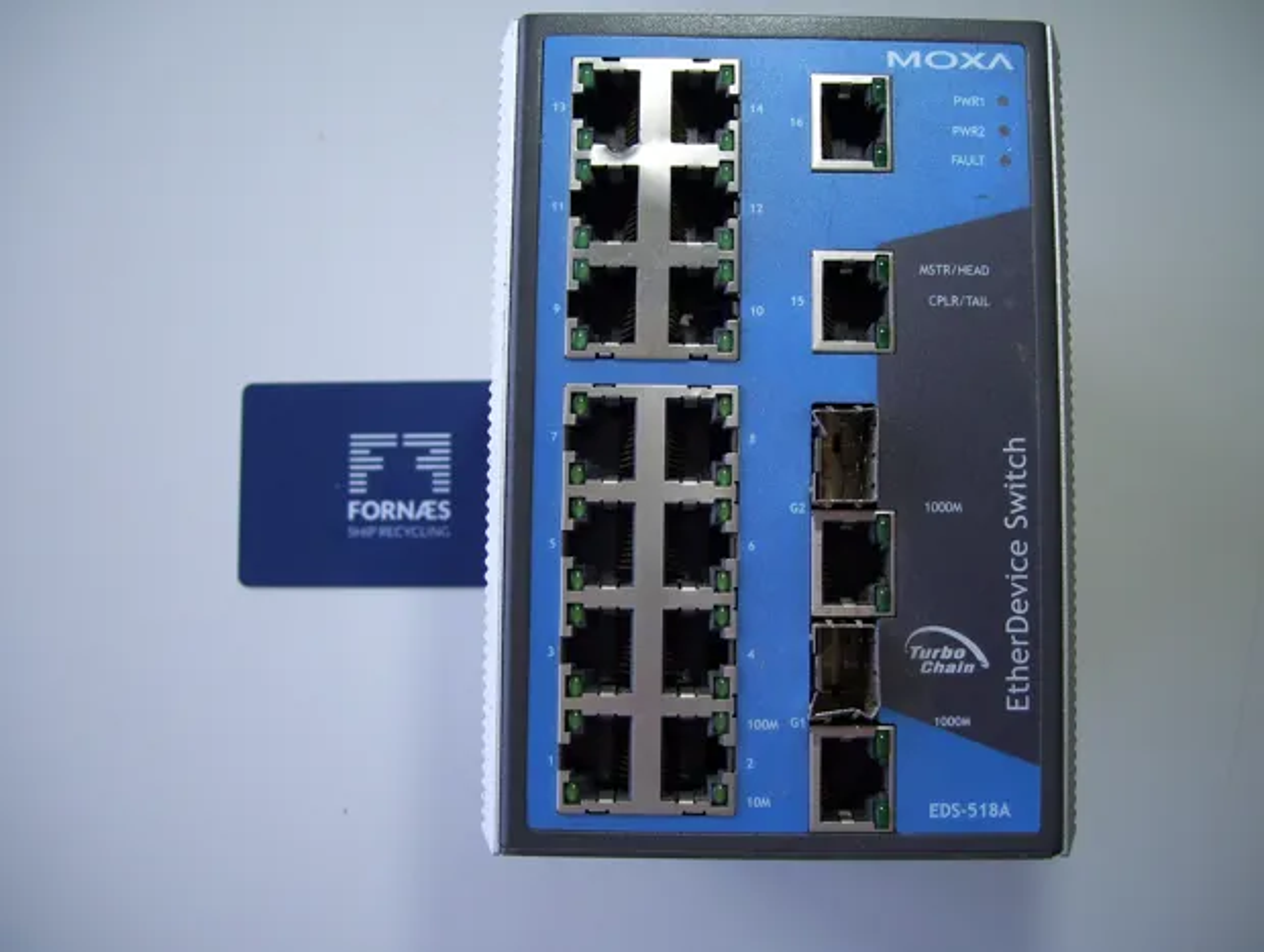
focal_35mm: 36
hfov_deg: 51.3
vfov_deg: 39.8
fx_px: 1317
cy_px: 476
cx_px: 632
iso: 80
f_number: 2.7
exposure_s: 1/160
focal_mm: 6
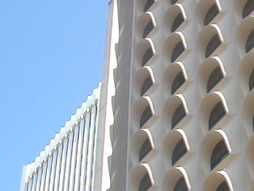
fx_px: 800
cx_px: 310
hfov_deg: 17.2
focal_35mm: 109
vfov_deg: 13.5
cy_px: 47
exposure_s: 1/970
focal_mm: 5.6
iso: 100
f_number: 2.7
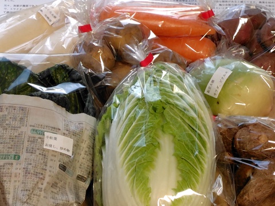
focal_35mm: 23
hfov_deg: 73.9
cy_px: 103
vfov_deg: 58.9
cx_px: 138
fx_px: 183
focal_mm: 5.6
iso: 307
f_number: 1.9
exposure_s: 1/60
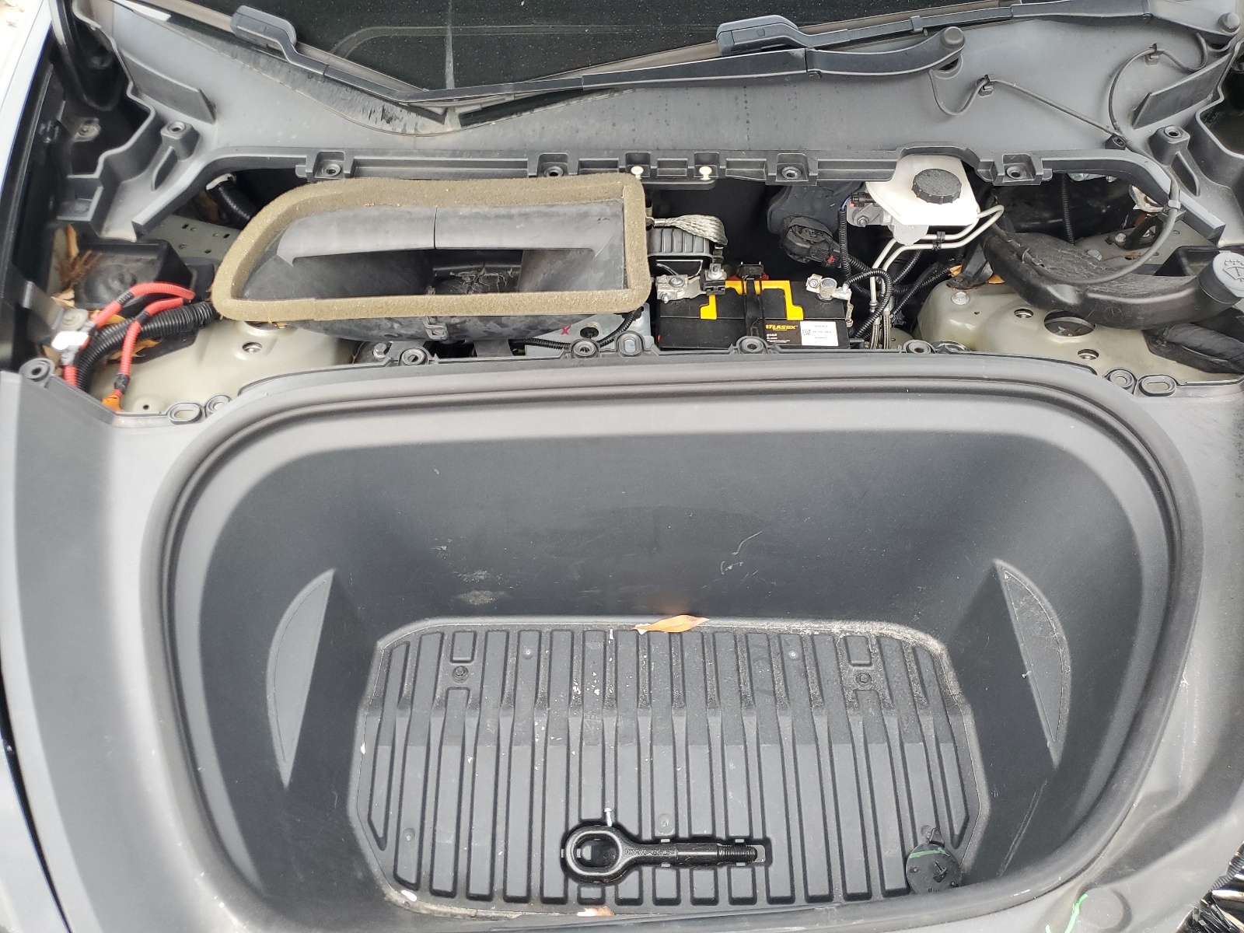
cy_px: 466
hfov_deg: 67.3
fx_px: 934
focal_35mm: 26
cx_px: 622
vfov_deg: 53.1
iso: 72
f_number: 1.5
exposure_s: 1/120
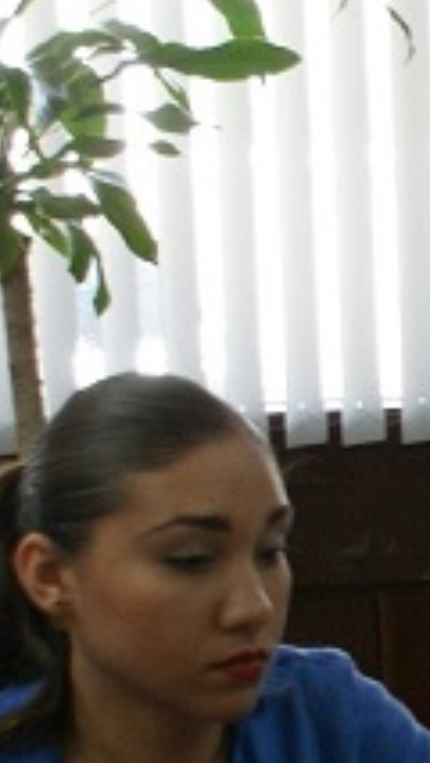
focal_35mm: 167
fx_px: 3381
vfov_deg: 12.9
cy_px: 528
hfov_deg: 6.5
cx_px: 1371
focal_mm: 26
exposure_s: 1/25
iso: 400
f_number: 4.5
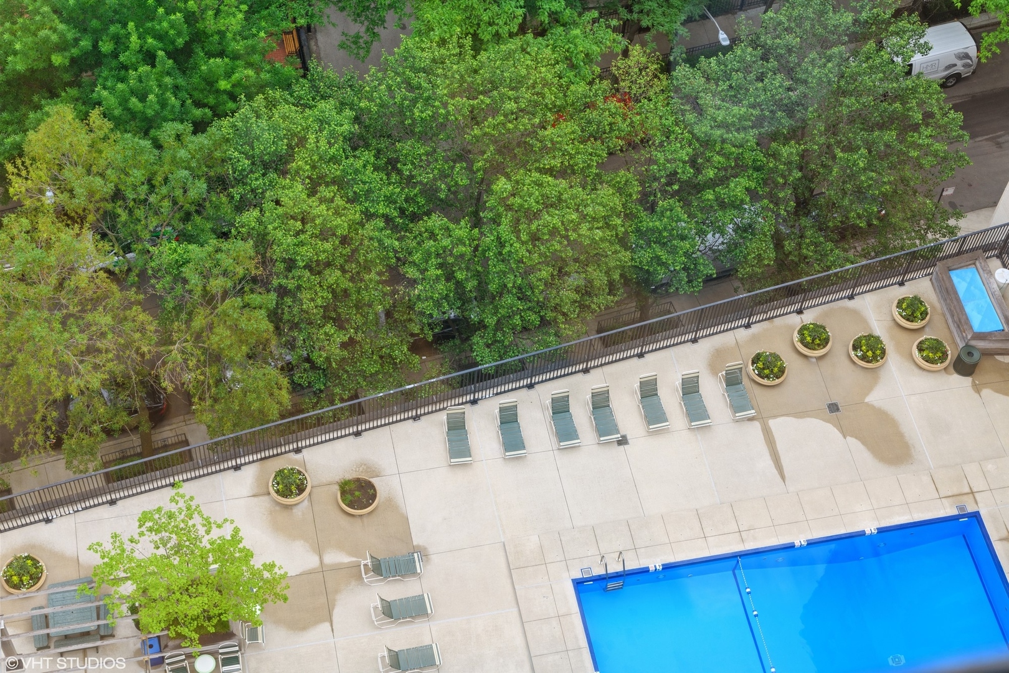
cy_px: 336
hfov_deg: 34.5
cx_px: 504
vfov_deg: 23.4
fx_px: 1625
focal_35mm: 58
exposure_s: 1/15
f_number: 9.5
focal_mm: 58
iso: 200
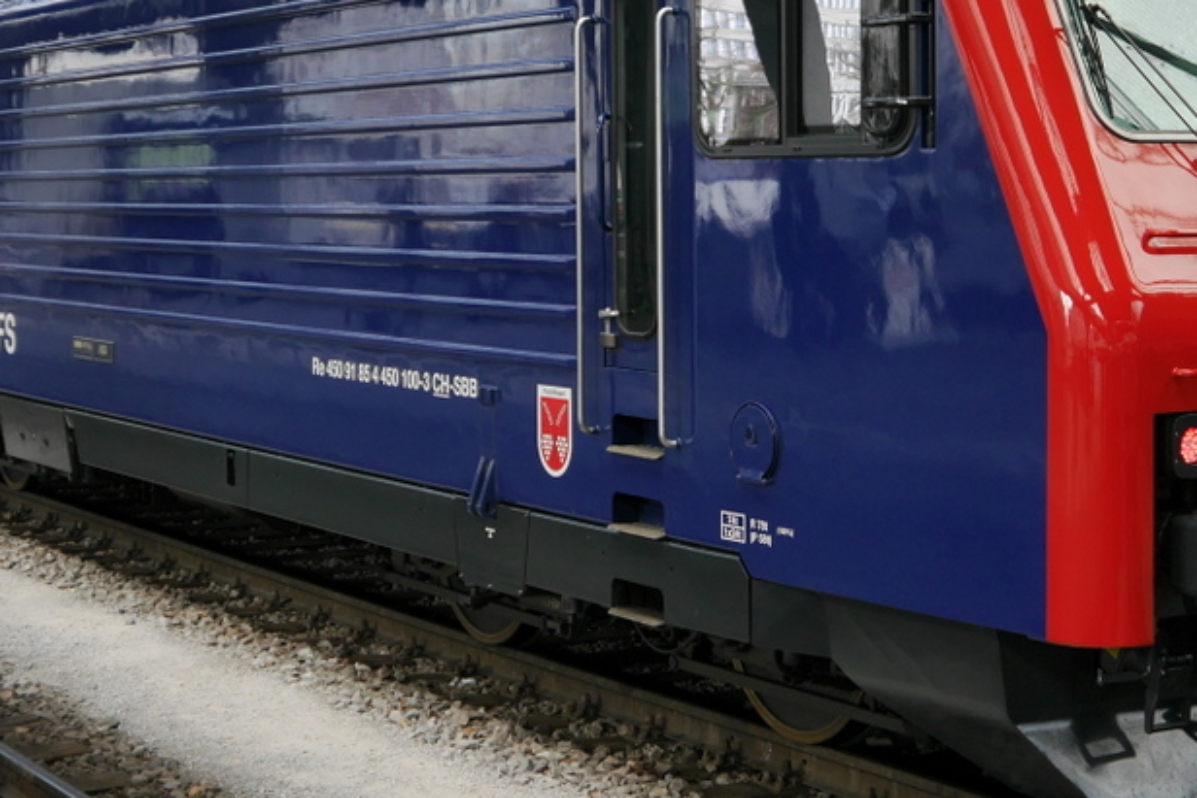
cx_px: 764
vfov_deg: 17.4
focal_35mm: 78
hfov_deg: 25.9
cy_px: 232
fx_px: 2594
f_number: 4.3
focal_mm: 21
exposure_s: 1/60
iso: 160
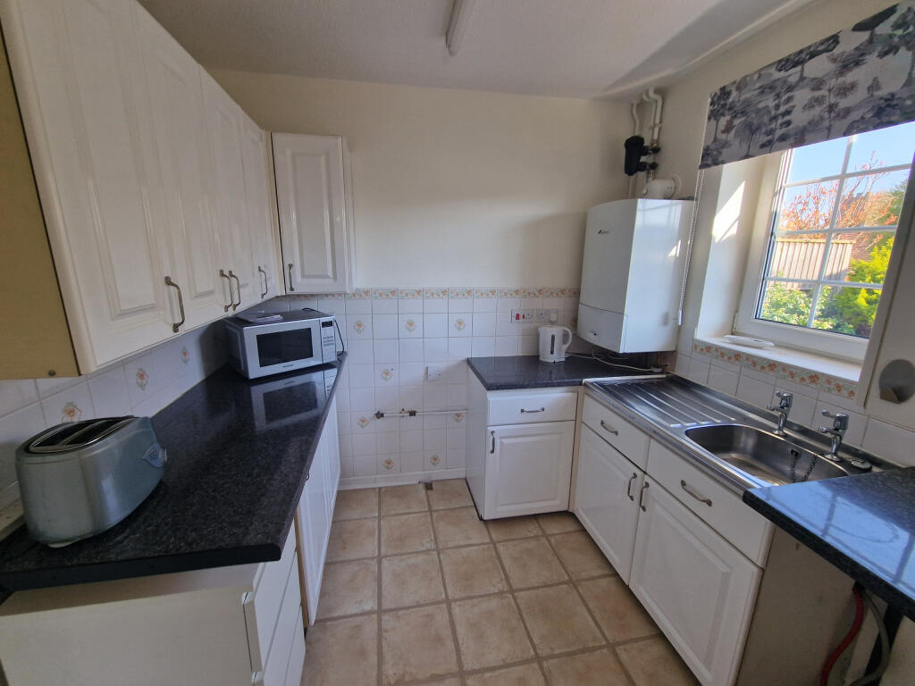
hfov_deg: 106.2
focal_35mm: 13
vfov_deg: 89.9
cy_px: 343
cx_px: 458
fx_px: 344
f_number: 2.2
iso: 50
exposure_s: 1/100
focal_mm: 2.2
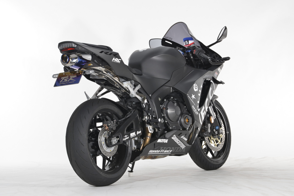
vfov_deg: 8.1
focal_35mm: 170
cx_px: 147
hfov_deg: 12.1
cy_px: 98
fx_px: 1389
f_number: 14
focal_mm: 170
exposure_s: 1/160
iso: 320
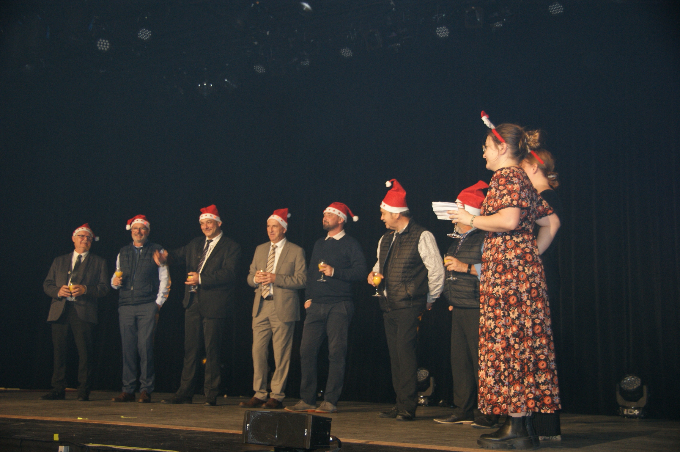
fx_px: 792
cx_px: 340
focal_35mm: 42
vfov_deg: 31.8
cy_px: 226
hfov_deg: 46.4
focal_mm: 28
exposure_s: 1/60
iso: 400
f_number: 4
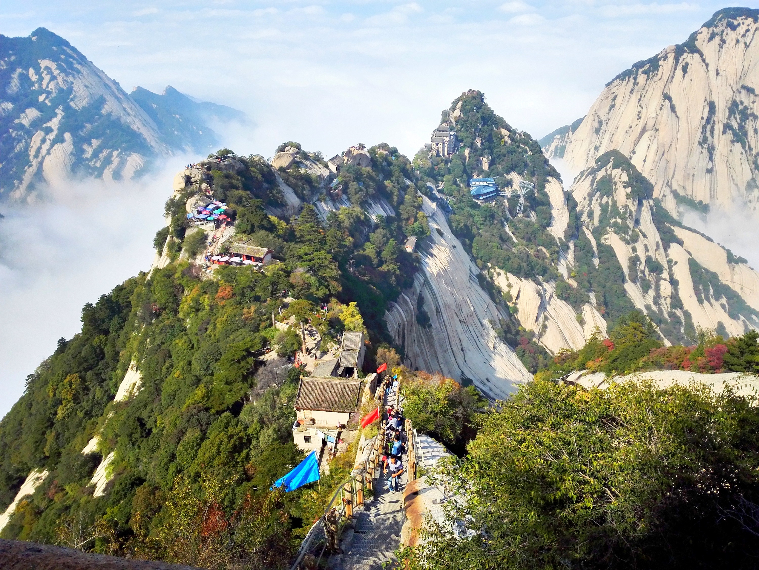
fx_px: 636
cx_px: 380
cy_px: 285
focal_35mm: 29
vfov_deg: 48.2
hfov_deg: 61.7
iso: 80
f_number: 2
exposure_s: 1/2681
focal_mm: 3.8
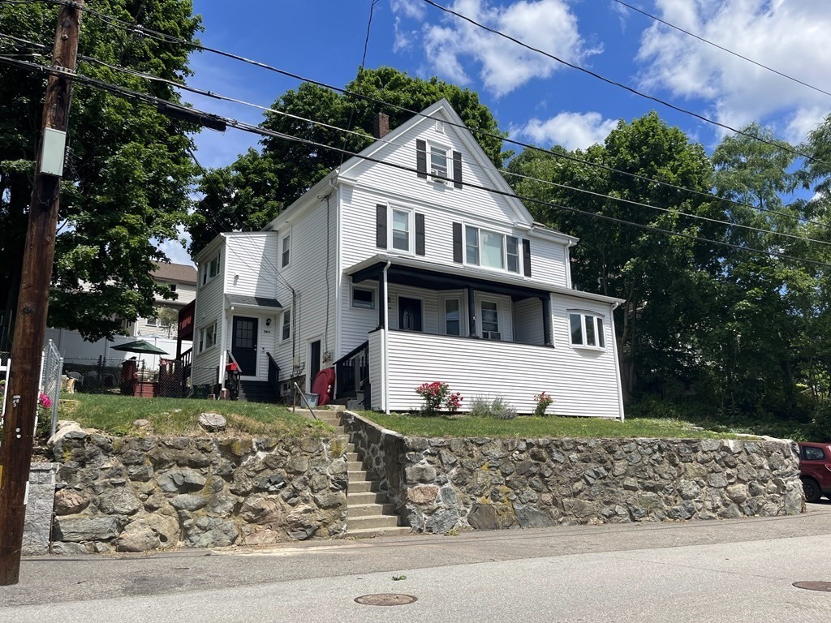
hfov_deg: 67.3
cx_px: 416
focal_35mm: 26
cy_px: 312
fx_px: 624
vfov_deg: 53.1
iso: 50
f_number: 1.6
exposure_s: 1/4149
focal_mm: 5.1
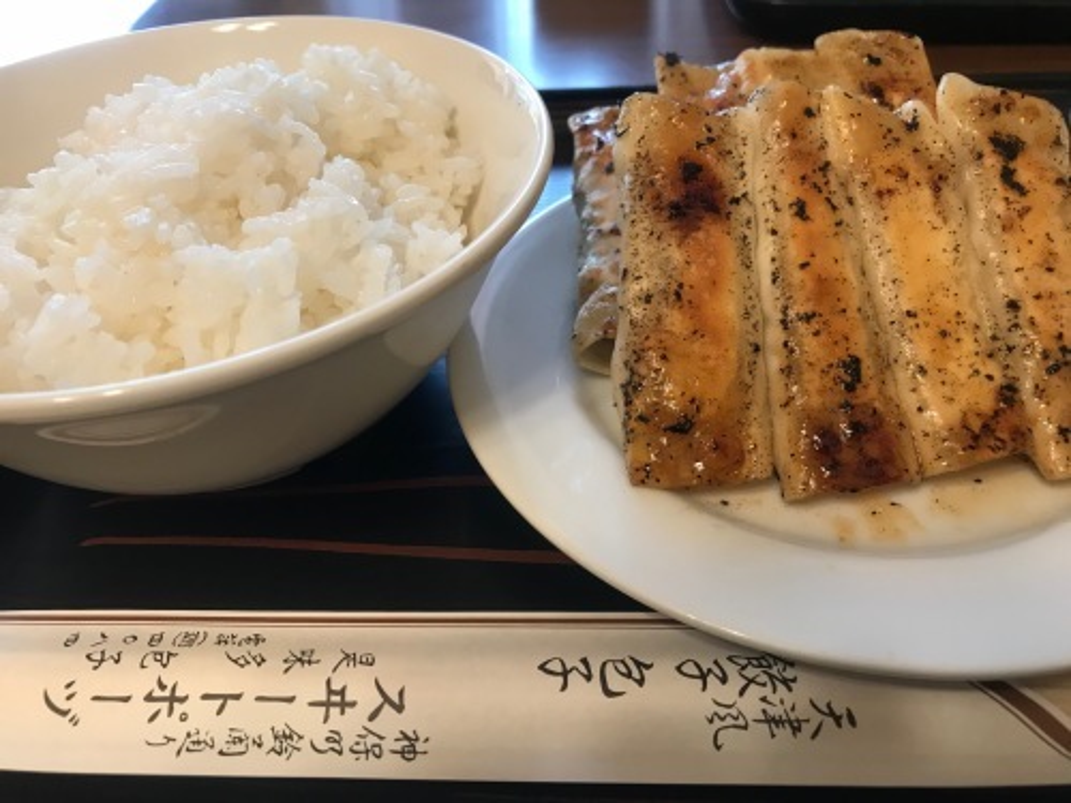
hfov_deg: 63.4
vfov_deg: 49.7
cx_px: 536
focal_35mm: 28
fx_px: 866
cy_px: 402
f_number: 1.8
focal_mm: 3.99
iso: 40
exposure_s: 1/20
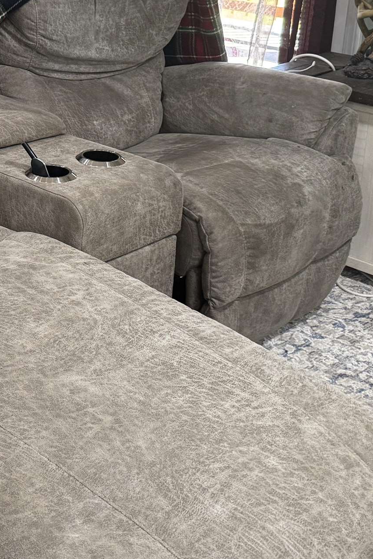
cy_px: 88
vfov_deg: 32.2
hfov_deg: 21.2
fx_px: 932
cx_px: -58
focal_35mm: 60
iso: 320
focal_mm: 6.76
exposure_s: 1/60
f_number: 1.78
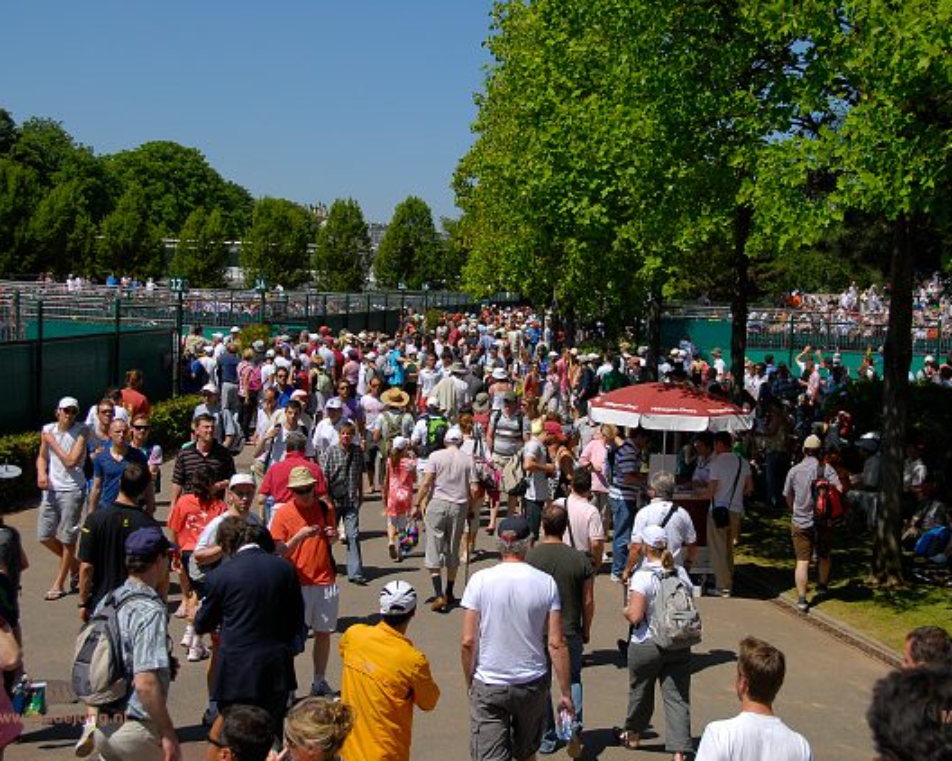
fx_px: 1396
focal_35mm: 50
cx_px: 512
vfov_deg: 30.5
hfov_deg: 37.6
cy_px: 382
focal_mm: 29
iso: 100
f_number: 5.6
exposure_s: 1/750
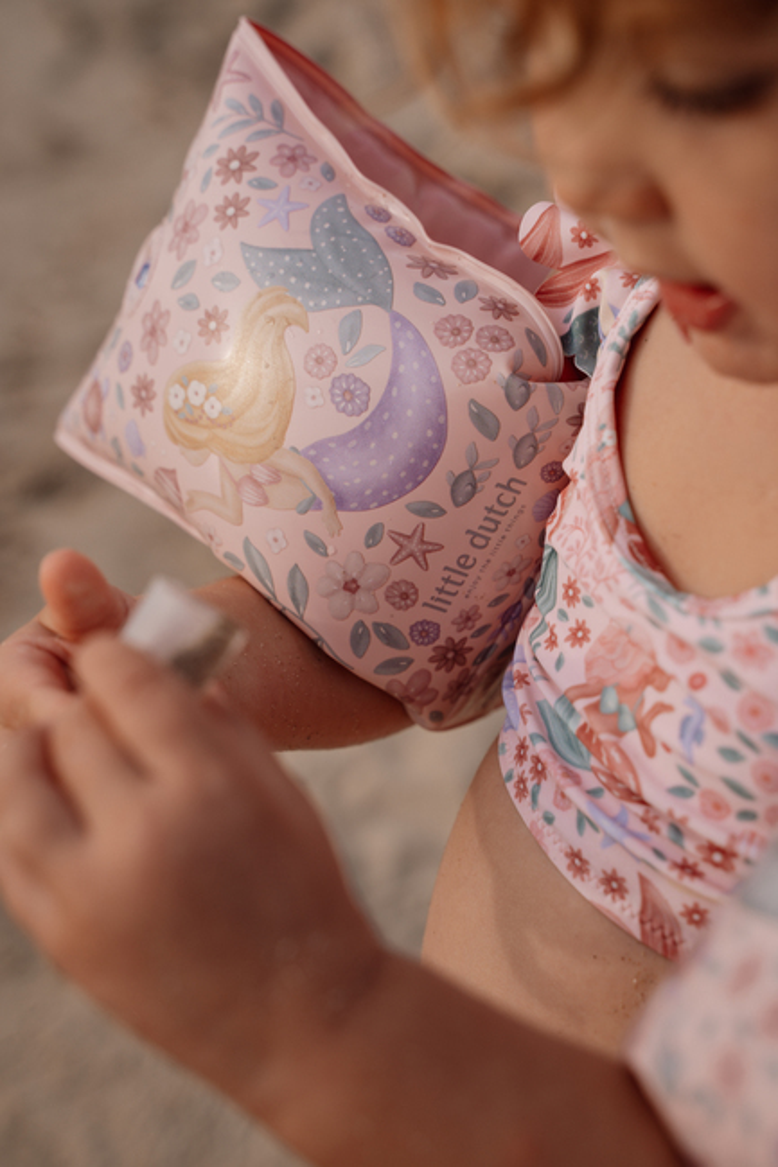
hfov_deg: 23.0
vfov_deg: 33.9
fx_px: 1913
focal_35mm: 59
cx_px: 389
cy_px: 584
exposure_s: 1/500
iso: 100
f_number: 4.5
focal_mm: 59
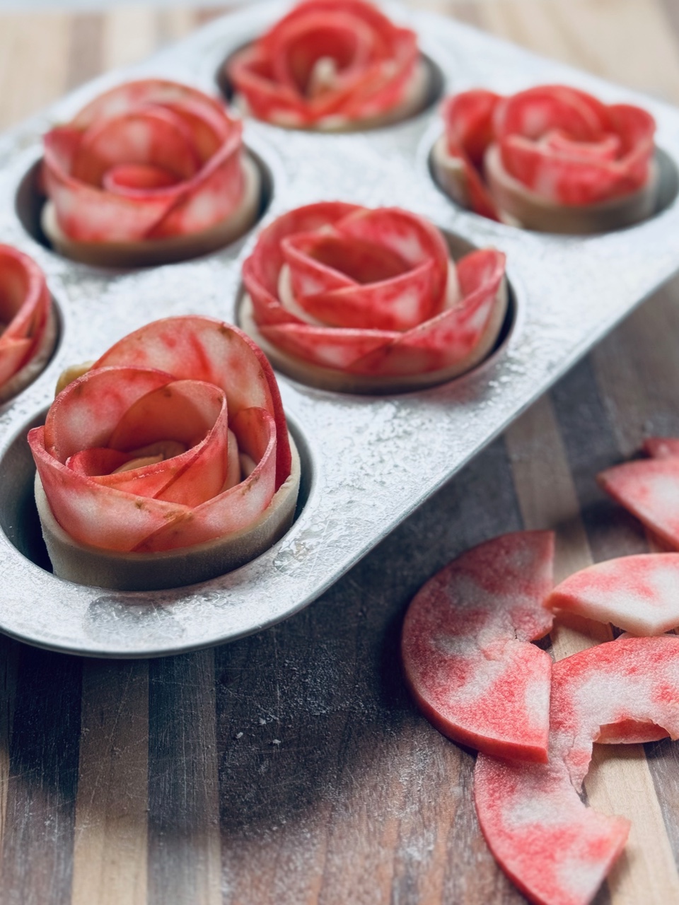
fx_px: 1255
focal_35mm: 48
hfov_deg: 30.3
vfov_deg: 39.7
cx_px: 340
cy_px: 452
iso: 80
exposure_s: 1/121
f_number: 1.78
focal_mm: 6.86
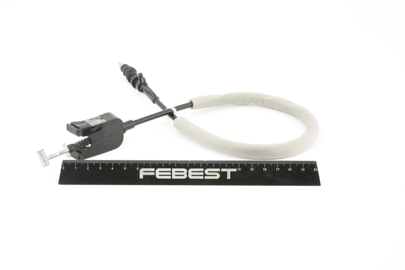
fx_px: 765
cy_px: 142
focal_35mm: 68
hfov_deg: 29.6
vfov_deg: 20.0
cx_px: 177
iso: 100
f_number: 29
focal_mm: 60
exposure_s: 1/2.5
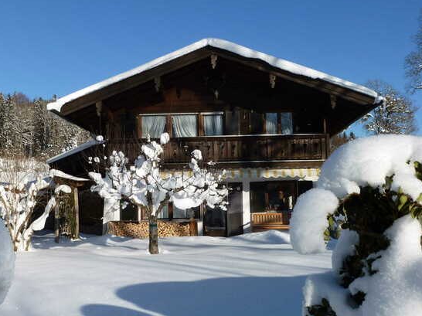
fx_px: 475
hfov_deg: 47.9
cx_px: 213
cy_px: 158
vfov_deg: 36.8
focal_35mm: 39
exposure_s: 1/500
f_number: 5
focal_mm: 6.8
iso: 100
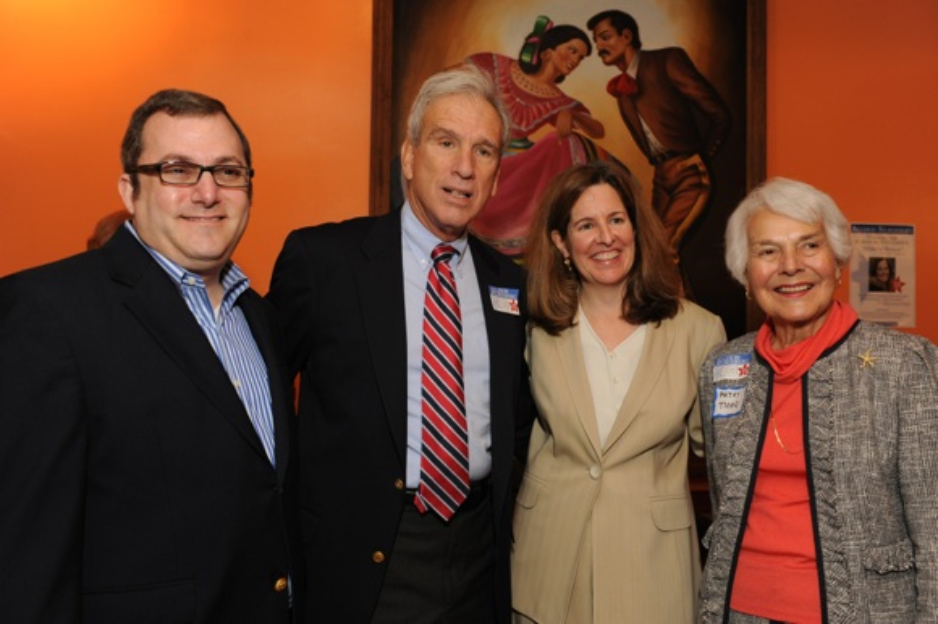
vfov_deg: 41.1
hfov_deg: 58.7
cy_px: 312
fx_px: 833
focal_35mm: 32
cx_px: 469
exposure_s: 1/40
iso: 640
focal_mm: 32
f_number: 4.5
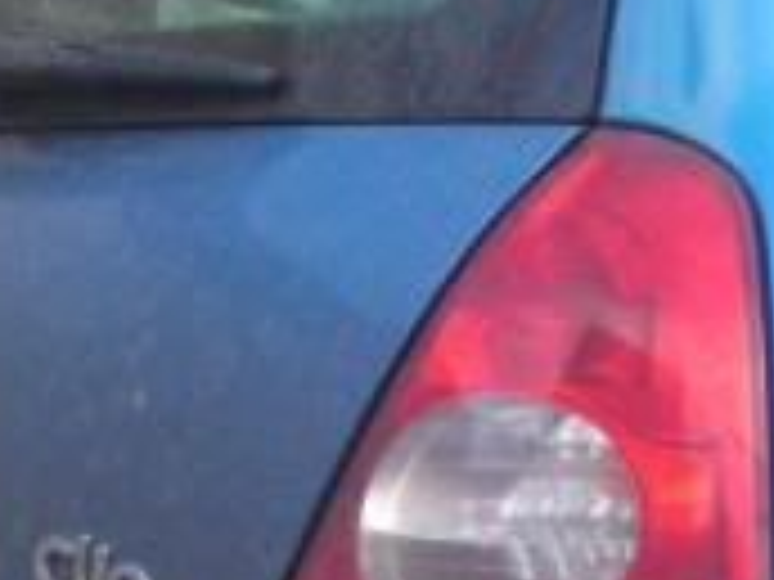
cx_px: 770
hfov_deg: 13.8
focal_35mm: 141
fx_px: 3153
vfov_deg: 10.3
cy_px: 715
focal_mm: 6.3
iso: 50
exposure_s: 1/71.6
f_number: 3.2
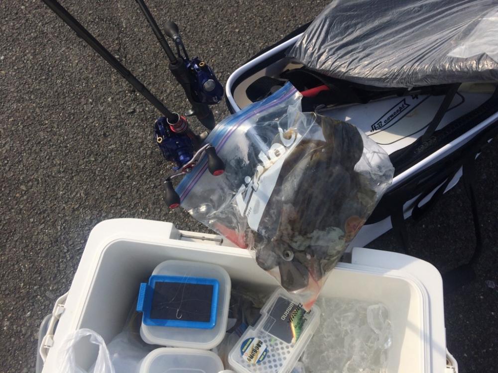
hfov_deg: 61.7
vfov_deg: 48.2
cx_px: 249
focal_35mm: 29
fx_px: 417
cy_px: 186
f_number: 2.2
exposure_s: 1/2564
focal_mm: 4.15
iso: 32
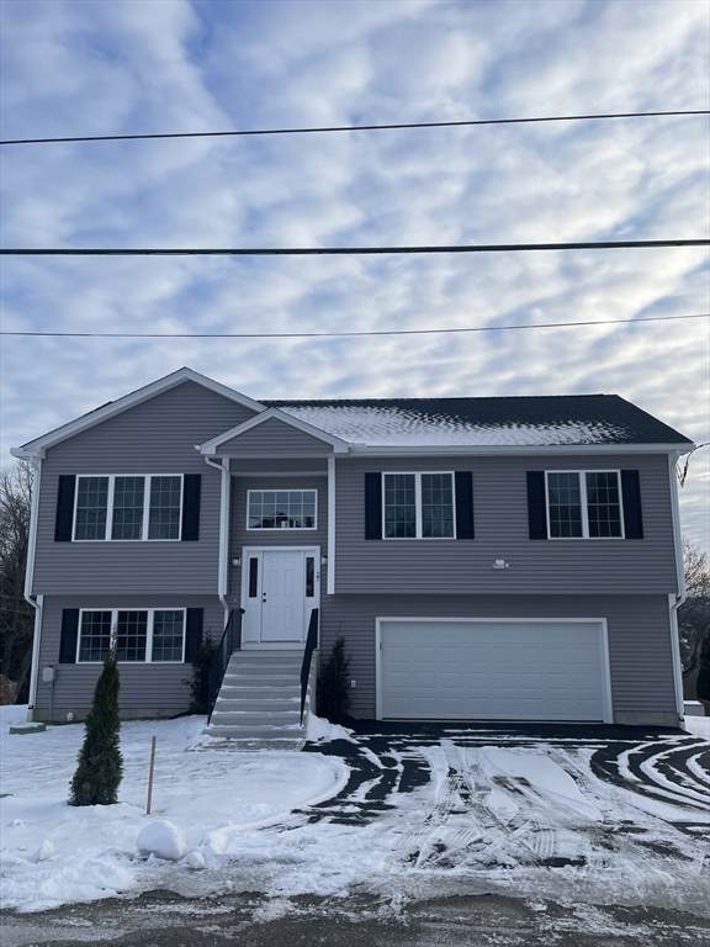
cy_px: 474
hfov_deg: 53.1
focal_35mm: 26
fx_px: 711
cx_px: 355
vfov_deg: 67.3
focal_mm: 4.2
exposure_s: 1/2451
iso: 32
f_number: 1.6
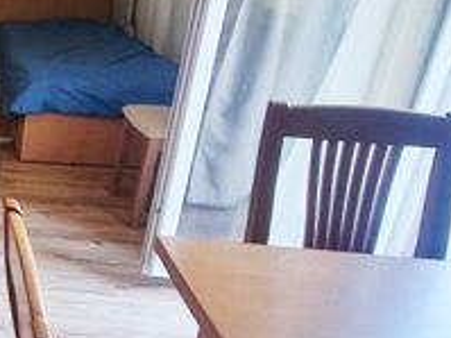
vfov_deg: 31.4
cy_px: 143
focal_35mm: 46
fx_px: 599
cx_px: -221
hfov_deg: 28.0
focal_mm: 2.2
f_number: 2.2
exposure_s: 1/50
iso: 200
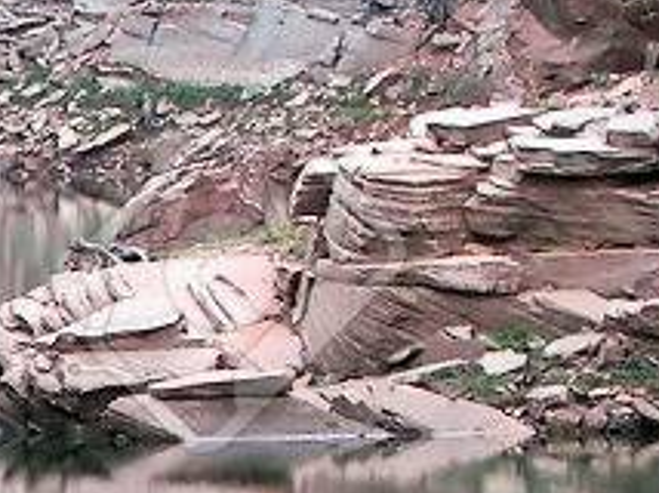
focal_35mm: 651
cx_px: -348
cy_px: 331
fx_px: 12379
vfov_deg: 2.3
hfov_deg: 3.0
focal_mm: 17.8
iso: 50
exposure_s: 1/100
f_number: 3.2
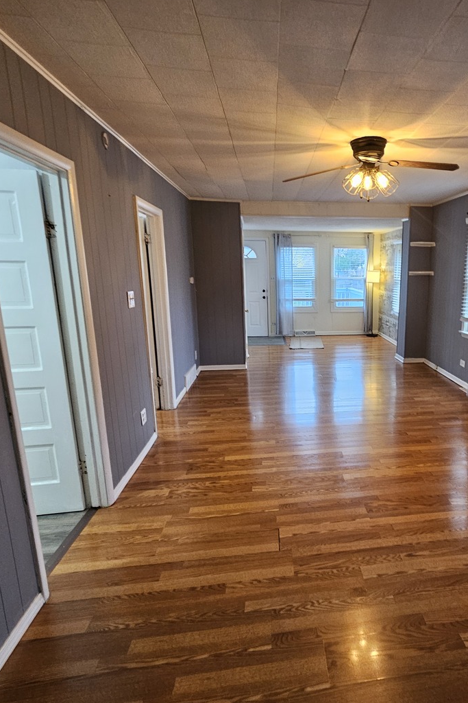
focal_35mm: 19
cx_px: 336
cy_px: 364
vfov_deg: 86.9
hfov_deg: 61.8
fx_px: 371
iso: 320
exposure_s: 1/40
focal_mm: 2.2
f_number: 2.2
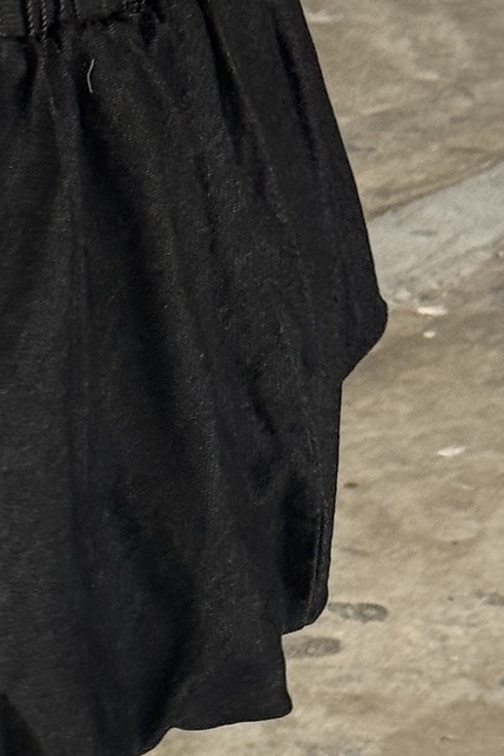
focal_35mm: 186
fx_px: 3908
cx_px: -109
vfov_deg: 10.9
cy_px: 869
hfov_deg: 7.3
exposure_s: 1/121
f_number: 1.78
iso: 80
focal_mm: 6.76
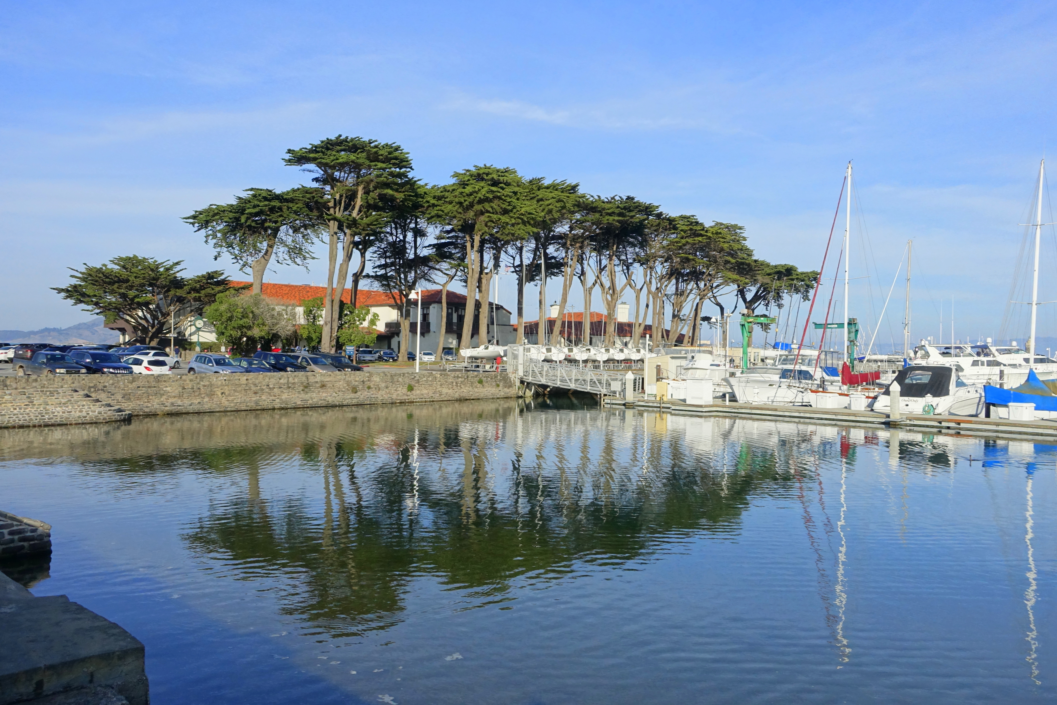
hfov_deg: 60.3
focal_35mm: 31
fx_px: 910
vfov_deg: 42.3
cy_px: 352
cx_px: 528
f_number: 3.5
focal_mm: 11.22
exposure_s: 1/640
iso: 400
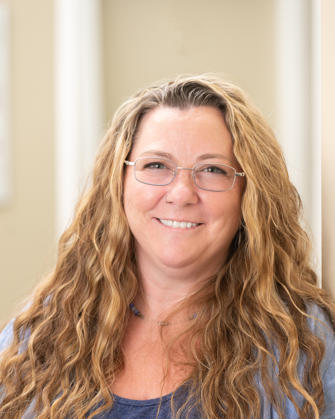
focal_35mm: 185
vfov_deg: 10.4
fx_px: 2293
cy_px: 270
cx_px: 178
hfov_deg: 8.4
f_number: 4
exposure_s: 1/125
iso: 400
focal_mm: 145
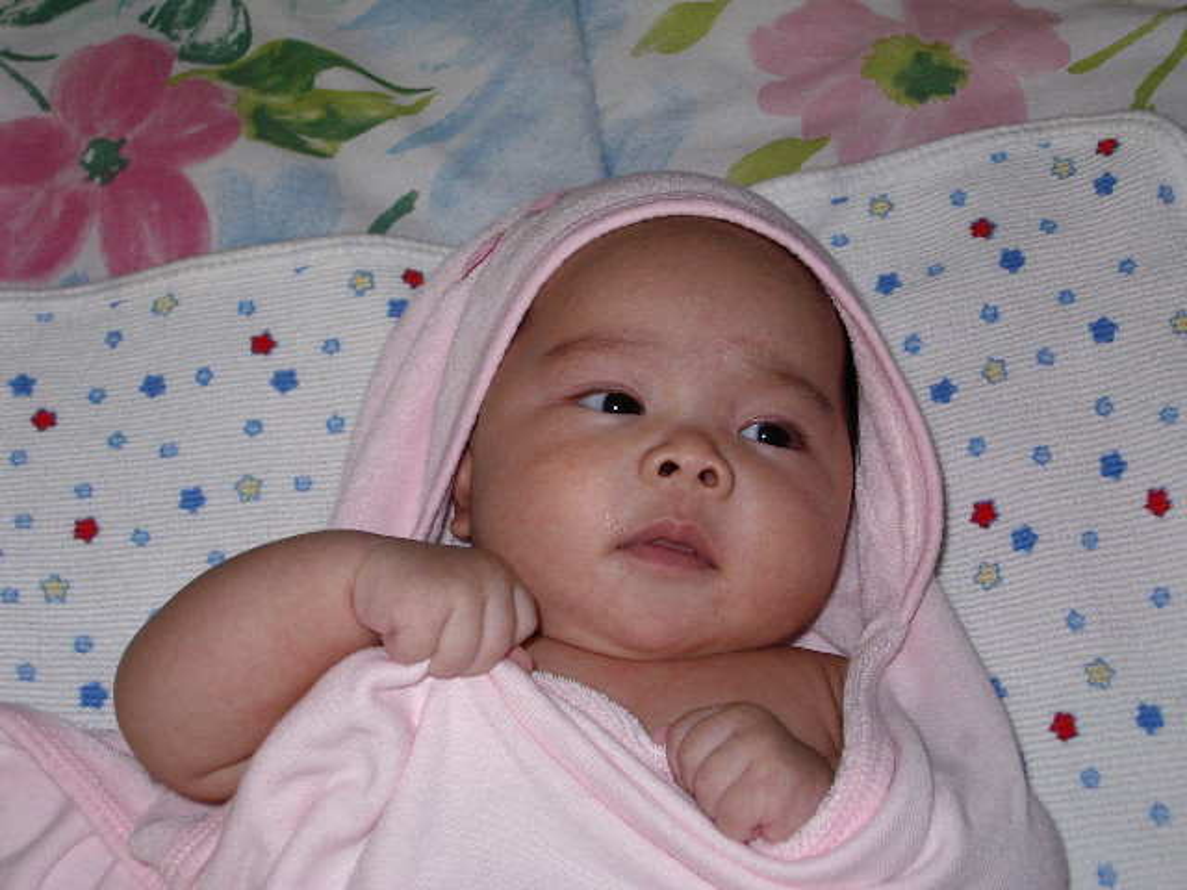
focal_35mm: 63
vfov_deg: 23.3
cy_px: 445
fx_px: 2160
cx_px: 594
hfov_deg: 30.7
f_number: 3.4
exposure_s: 1/60
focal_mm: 9.6
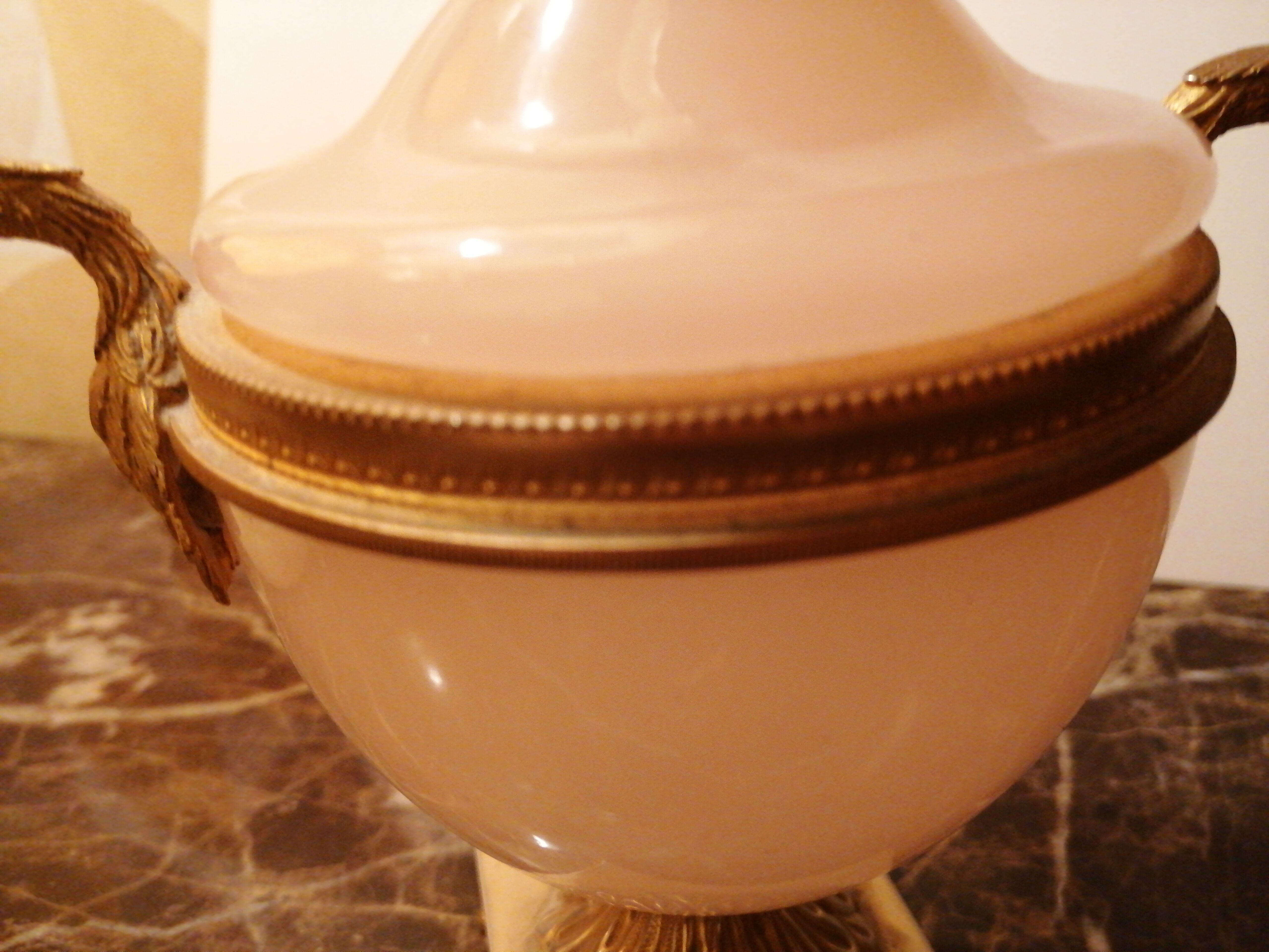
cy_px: 476
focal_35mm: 27
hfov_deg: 65.3
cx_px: 634
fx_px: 990
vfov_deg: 51.4
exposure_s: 1/33.3
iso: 500
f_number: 1.8
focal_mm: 3.95
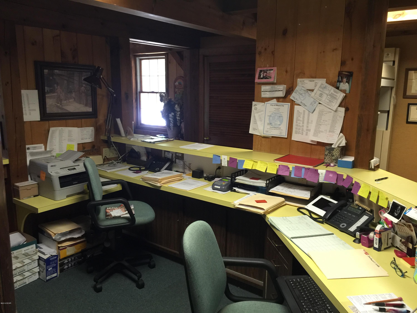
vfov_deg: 48.2
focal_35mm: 29
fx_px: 349
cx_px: 208
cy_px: 156
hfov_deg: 61.7
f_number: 2.2
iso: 100
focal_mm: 4.15
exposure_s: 1/15
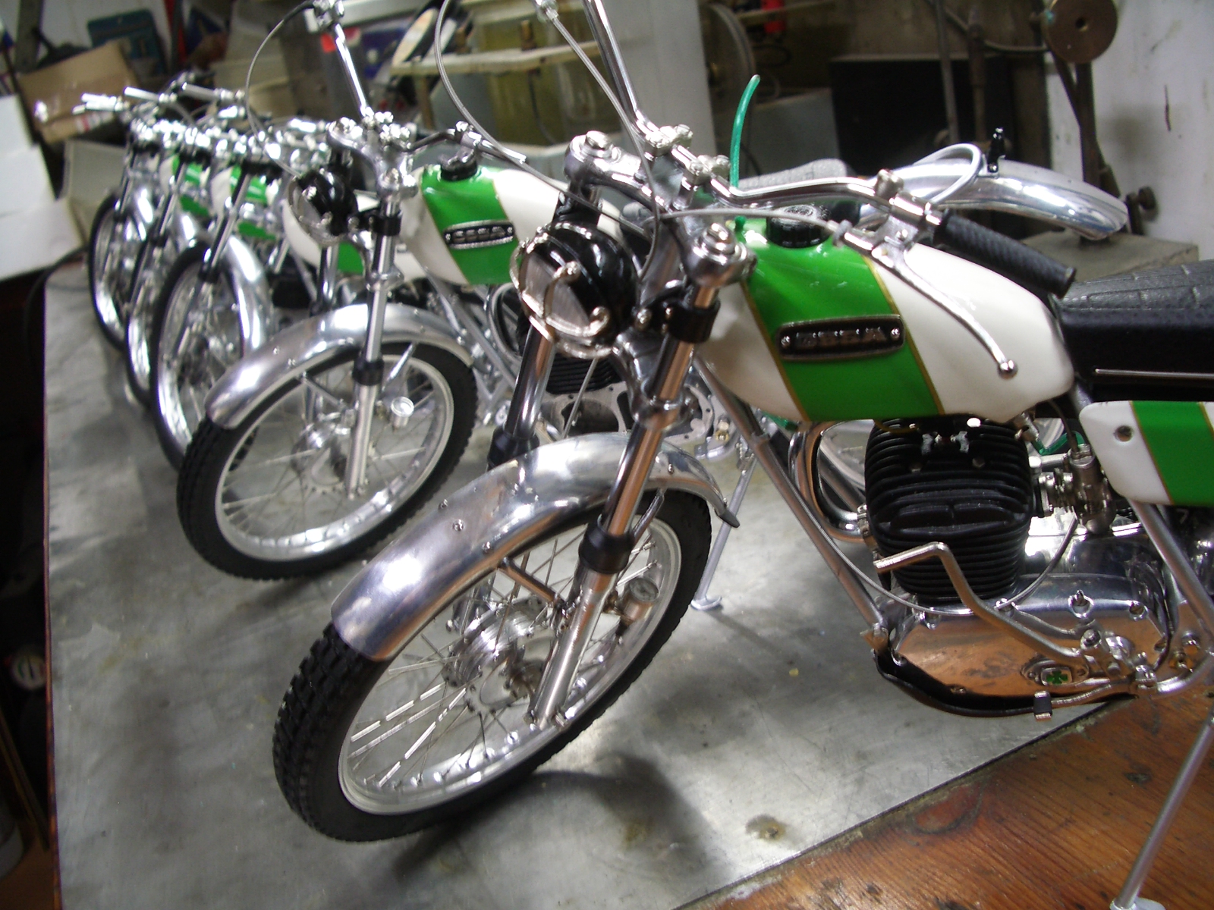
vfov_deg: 40.7
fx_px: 1227
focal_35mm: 35
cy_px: 455
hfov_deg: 52.6
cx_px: 607
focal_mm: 5.8
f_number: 2.6
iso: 100
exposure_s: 1/5
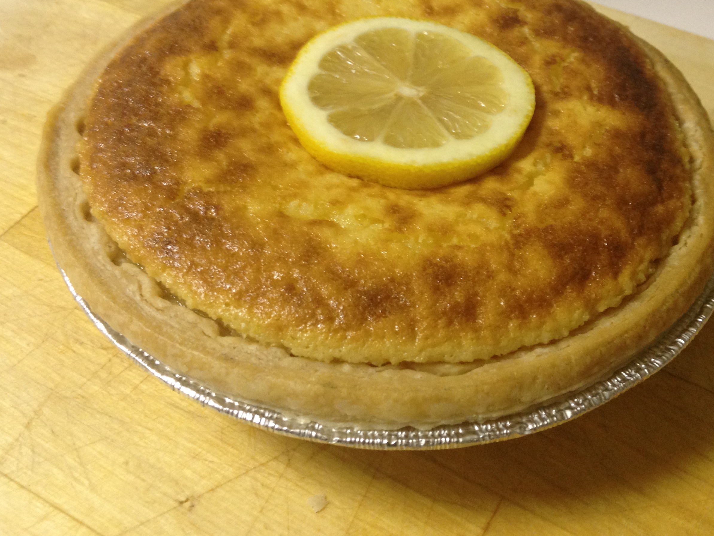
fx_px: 990
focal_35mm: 48
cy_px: 193
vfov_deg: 30.1
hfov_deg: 39.6
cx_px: 407
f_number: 2.4
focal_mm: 4.28
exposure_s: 1/20
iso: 125
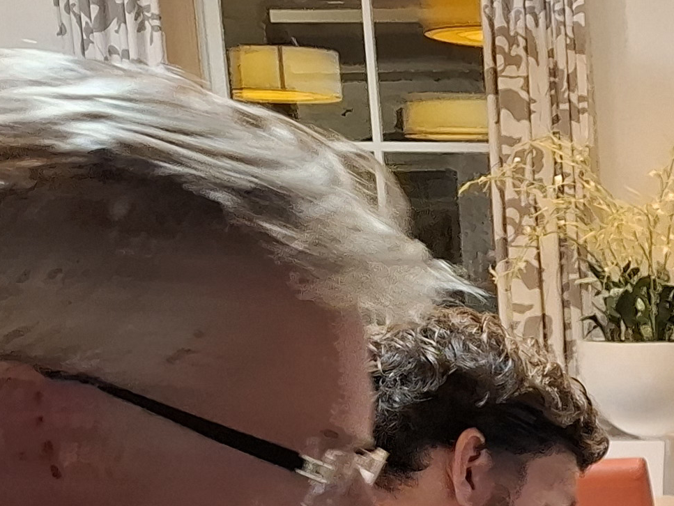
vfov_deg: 13.5
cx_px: 1070
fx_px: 1889
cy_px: 942
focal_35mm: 97
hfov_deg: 17.7
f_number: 1.8
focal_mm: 5.54
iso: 400
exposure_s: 1/33
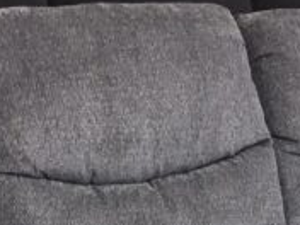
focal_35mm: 122
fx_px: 1057
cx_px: 309
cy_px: 414
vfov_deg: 11.2
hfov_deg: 15.8
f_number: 1.8
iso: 100
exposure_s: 1/15
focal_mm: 4
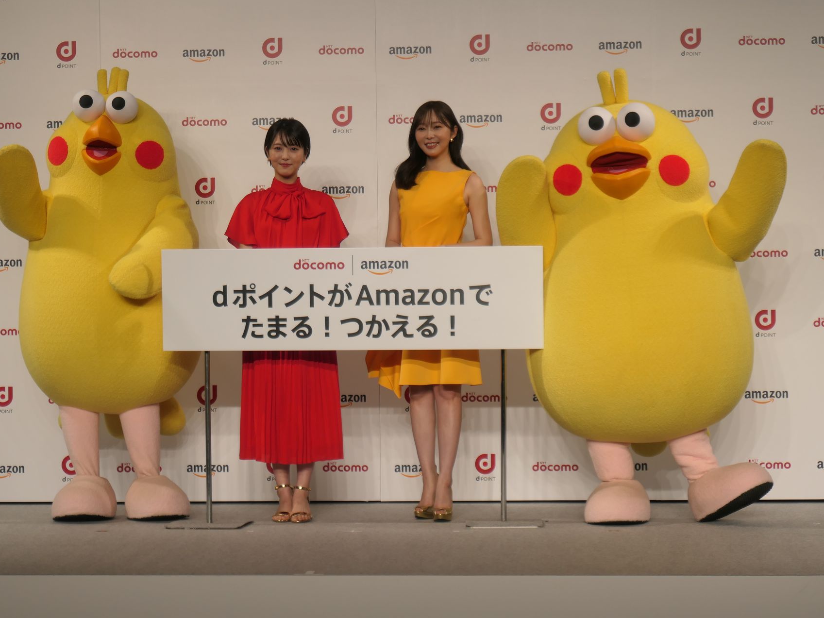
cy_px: 309
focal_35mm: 99
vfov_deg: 14.9
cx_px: 389
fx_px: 2357
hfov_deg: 19.8
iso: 200
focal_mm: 33.4
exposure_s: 1/125
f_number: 5.1
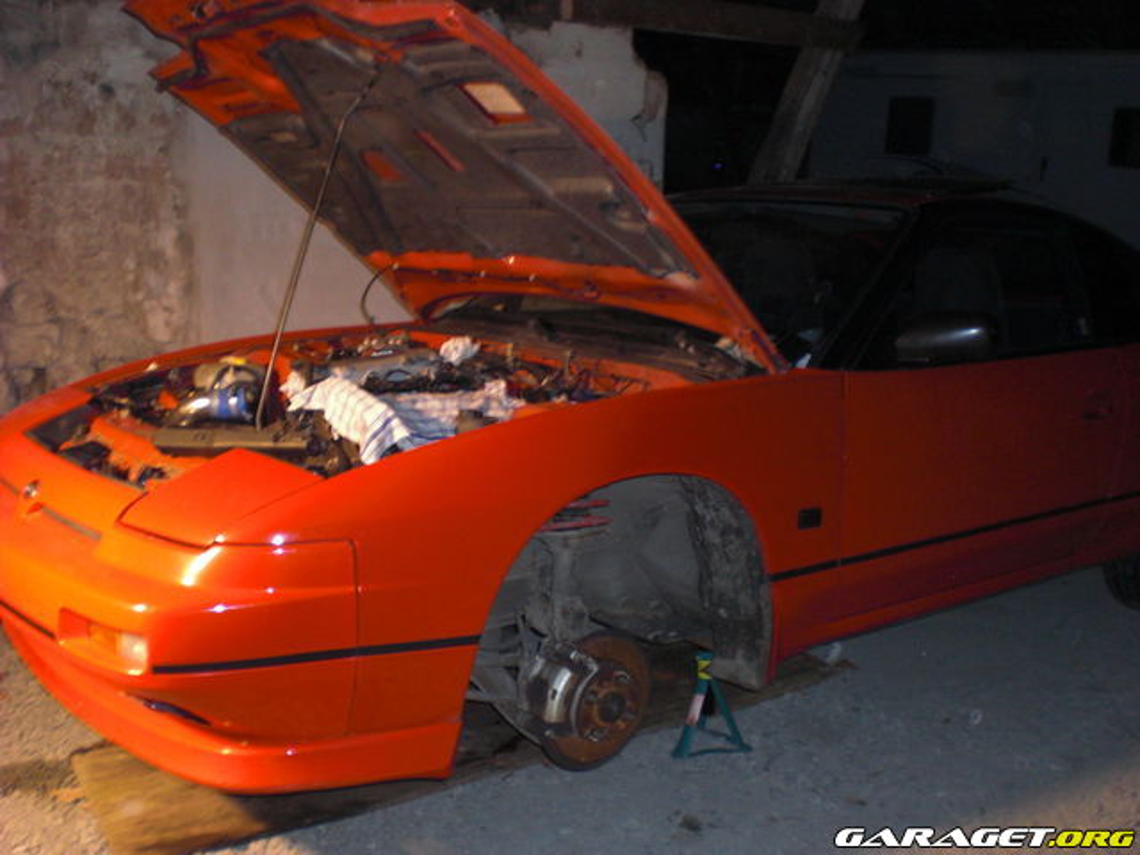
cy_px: 428
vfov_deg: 37.7
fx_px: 1251
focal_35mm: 38
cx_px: 570
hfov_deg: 49.0
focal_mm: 6.3
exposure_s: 1/60
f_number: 3.1
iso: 200
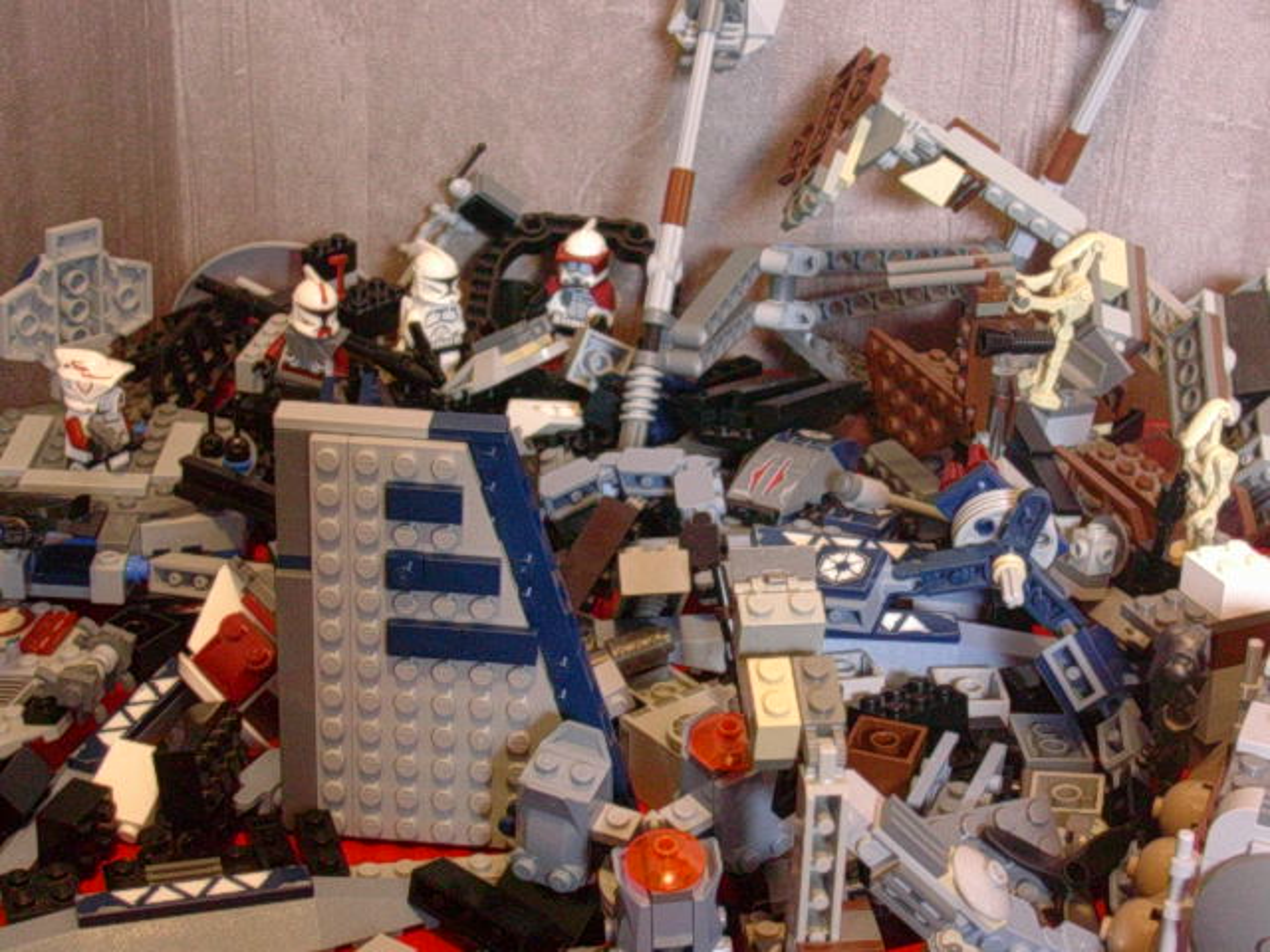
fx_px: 2752
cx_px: 635
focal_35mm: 75
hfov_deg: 26.0
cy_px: 476
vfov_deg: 19.6
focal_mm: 11.3
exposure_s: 1/3.5
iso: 200
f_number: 3.8
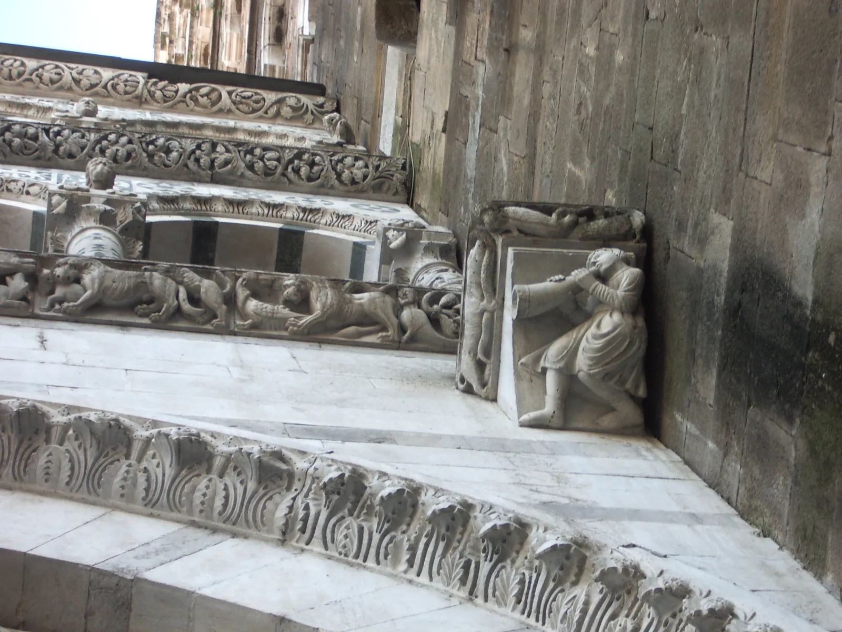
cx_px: 421
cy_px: 316
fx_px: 2554
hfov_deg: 18.7
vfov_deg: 14.1
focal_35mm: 105
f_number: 4.8
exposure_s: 1/60
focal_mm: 17.4
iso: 100
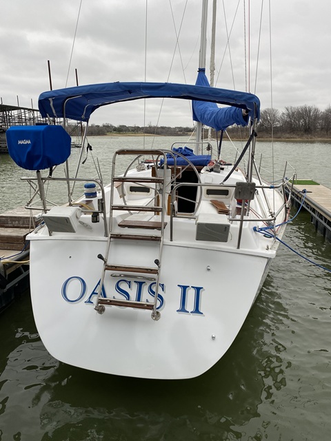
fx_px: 331
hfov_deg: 53.1
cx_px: 166
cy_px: 220
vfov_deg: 67.3
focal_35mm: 26
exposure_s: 1/293
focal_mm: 4.25
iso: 32
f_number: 1.8
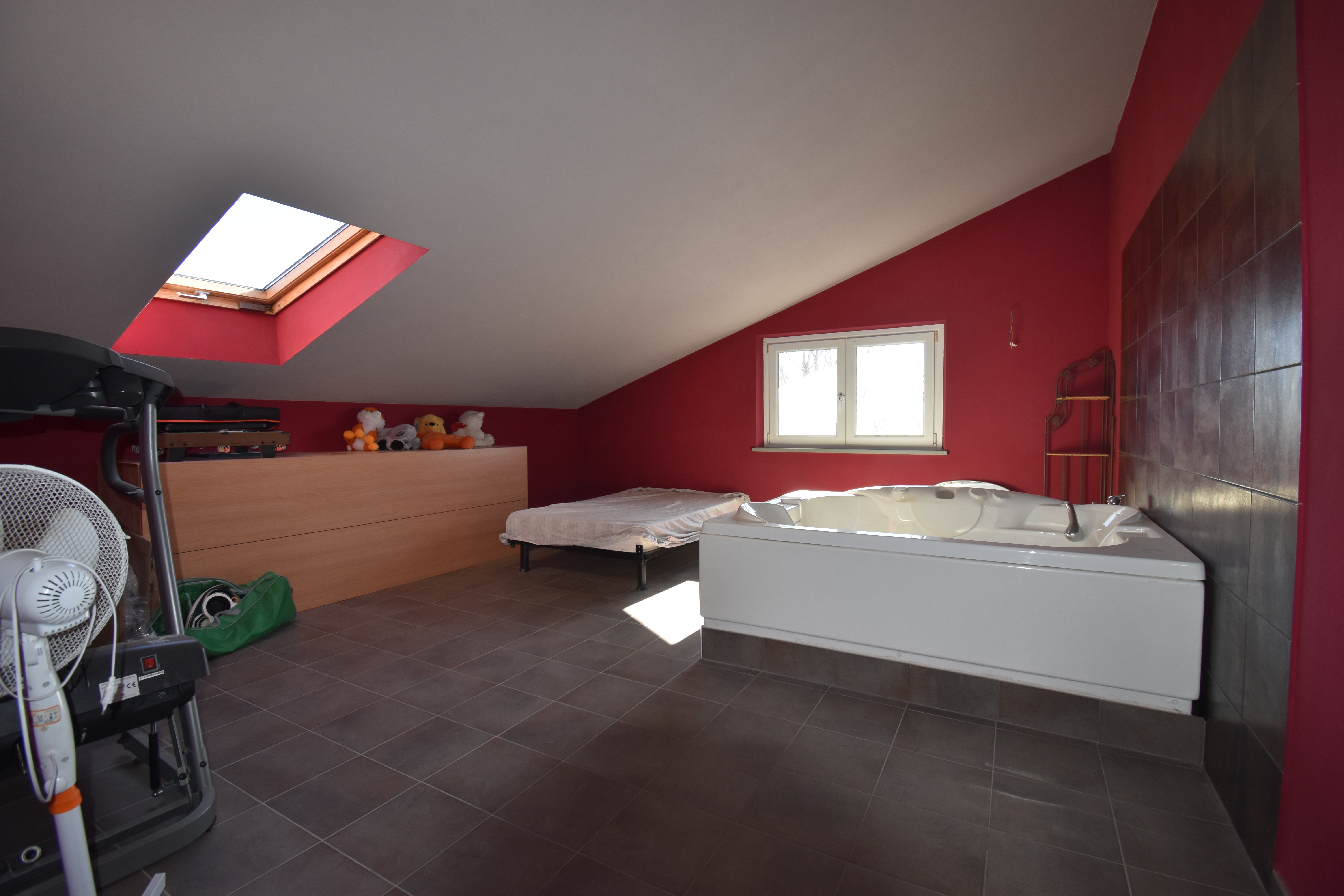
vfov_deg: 77.3
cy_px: 448
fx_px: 560
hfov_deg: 100.4
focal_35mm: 15
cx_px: 672
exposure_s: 1/125
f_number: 5.6
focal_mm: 10
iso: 400
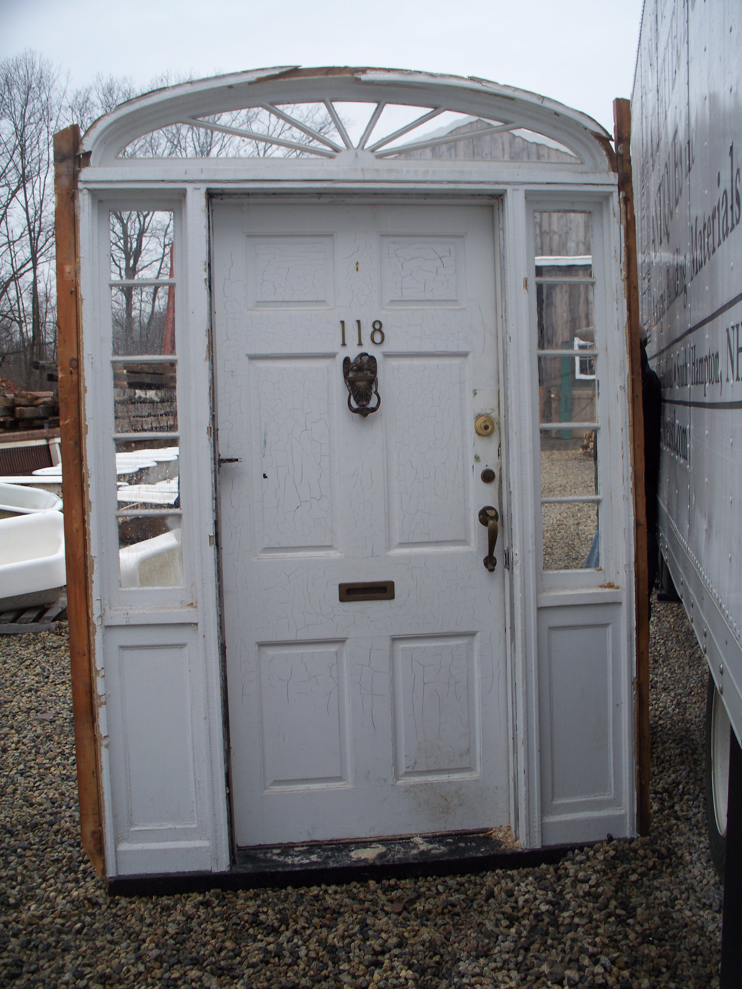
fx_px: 1029
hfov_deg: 39.7
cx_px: 371
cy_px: 494
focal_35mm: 36
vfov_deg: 51.4
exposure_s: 1/125
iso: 64
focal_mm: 7.54
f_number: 2.8
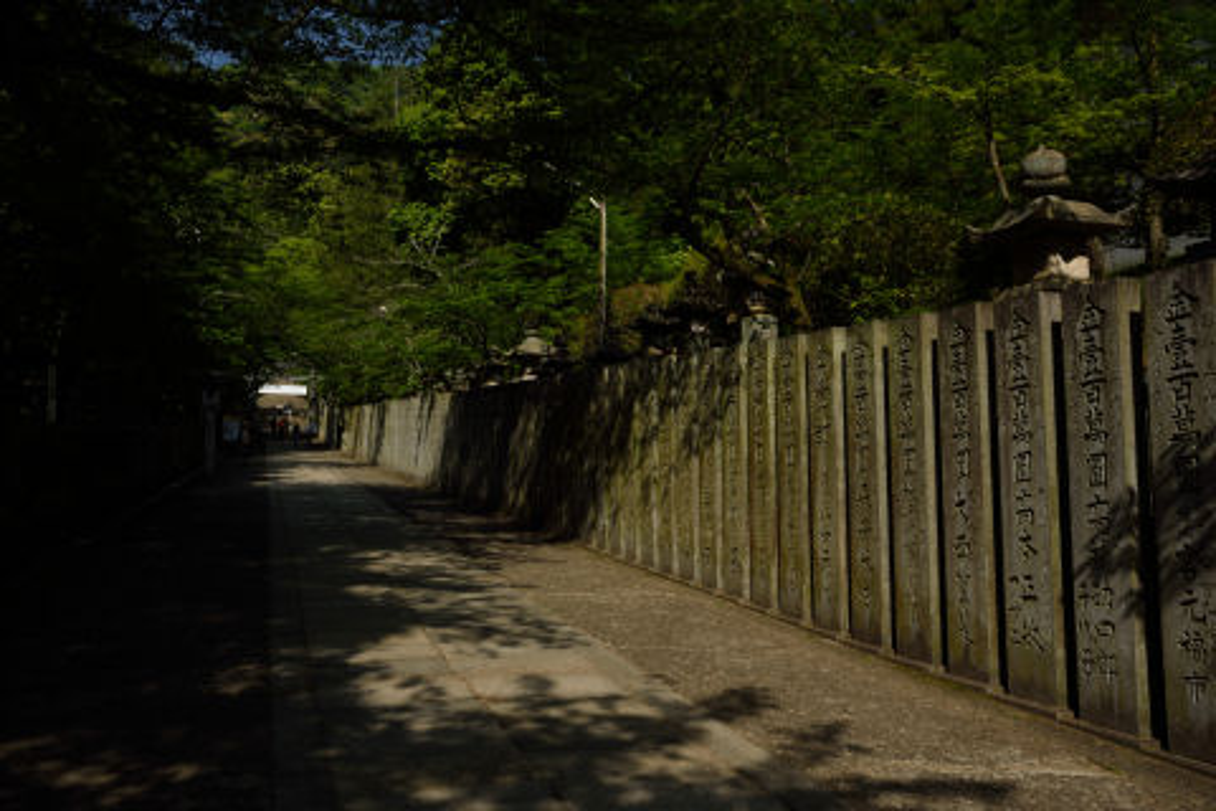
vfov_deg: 43.6
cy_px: 406
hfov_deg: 61.9
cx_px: 608
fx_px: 1013
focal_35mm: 30
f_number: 16
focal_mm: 30
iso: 200
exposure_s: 1/90
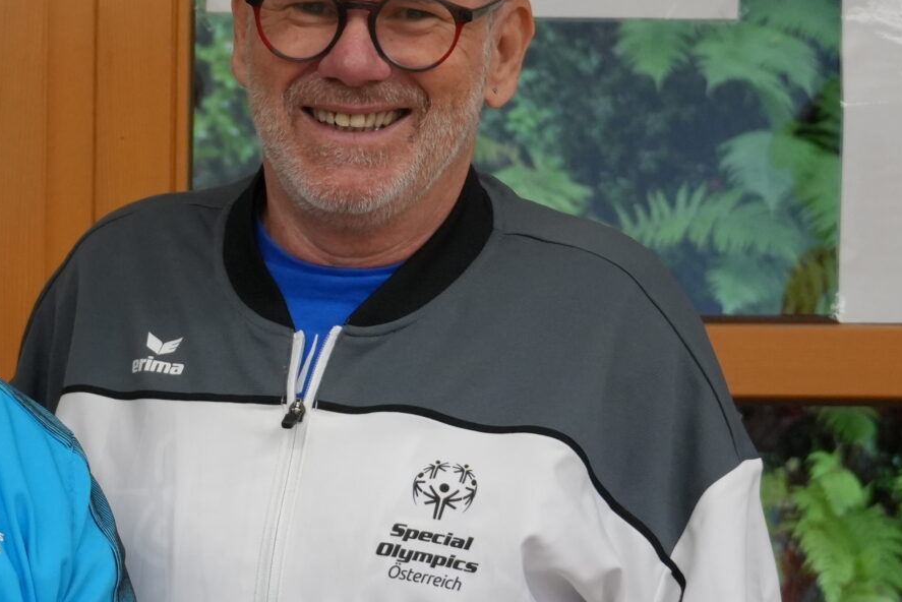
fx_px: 3795
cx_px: -201
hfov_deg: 13.2
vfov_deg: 9.1
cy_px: 364
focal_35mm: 151
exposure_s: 1/160
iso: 1000
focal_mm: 35
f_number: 4.5
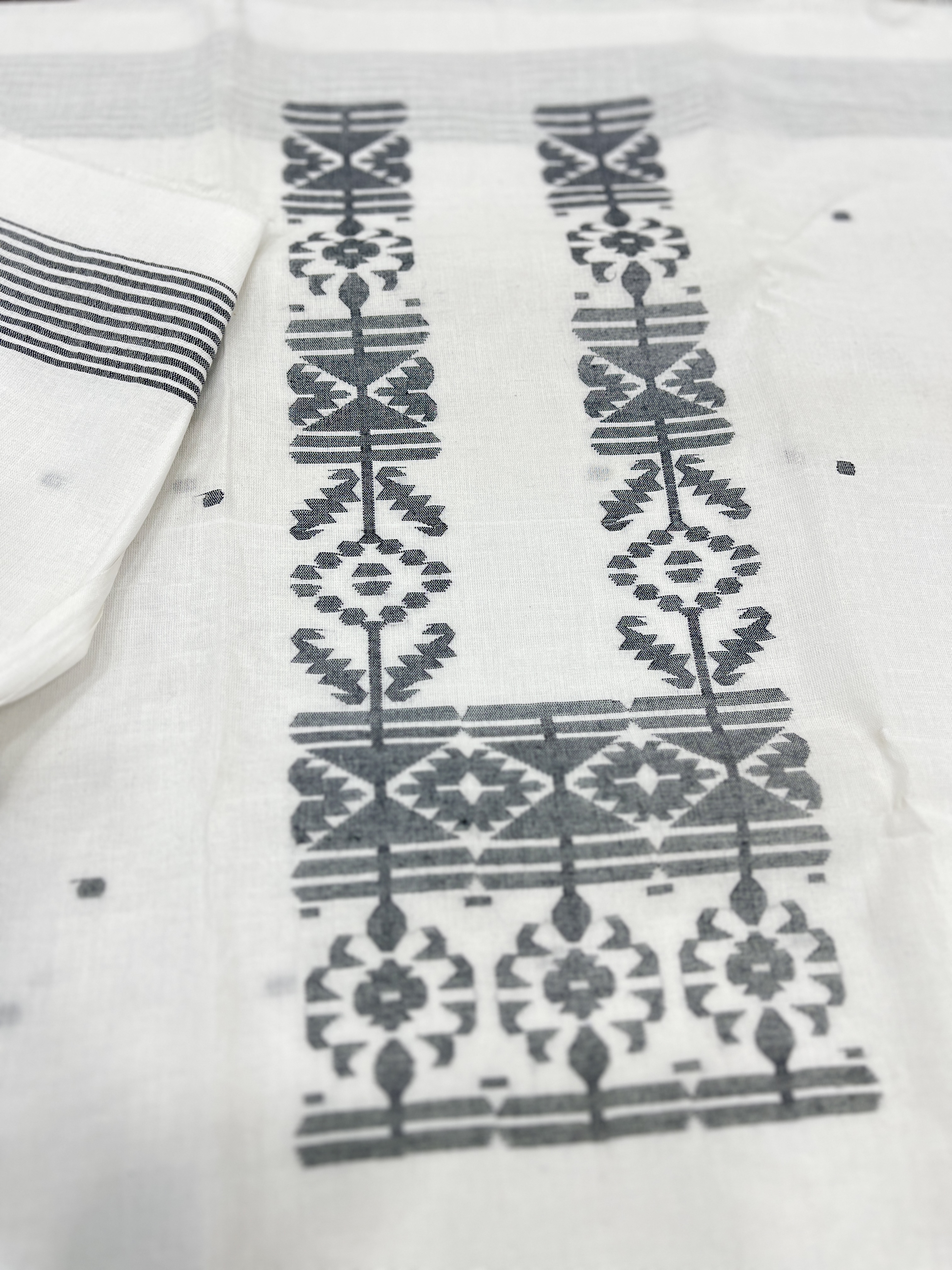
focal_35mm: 26
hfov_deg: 53.1
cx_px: 476
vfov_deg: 67.3
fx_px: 953
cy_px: 635
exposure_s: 1/100
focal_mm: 5.1
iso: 40
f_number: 1.6
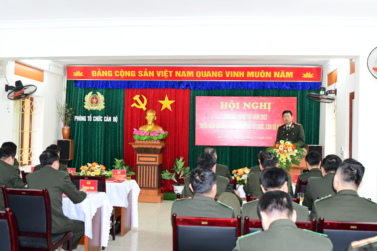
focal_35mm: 40
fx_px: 424
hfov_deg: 47.9
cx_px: 188
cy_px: 126
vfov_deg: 33.0
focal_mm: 27
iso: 1600
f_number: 3.5
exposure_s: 1/200
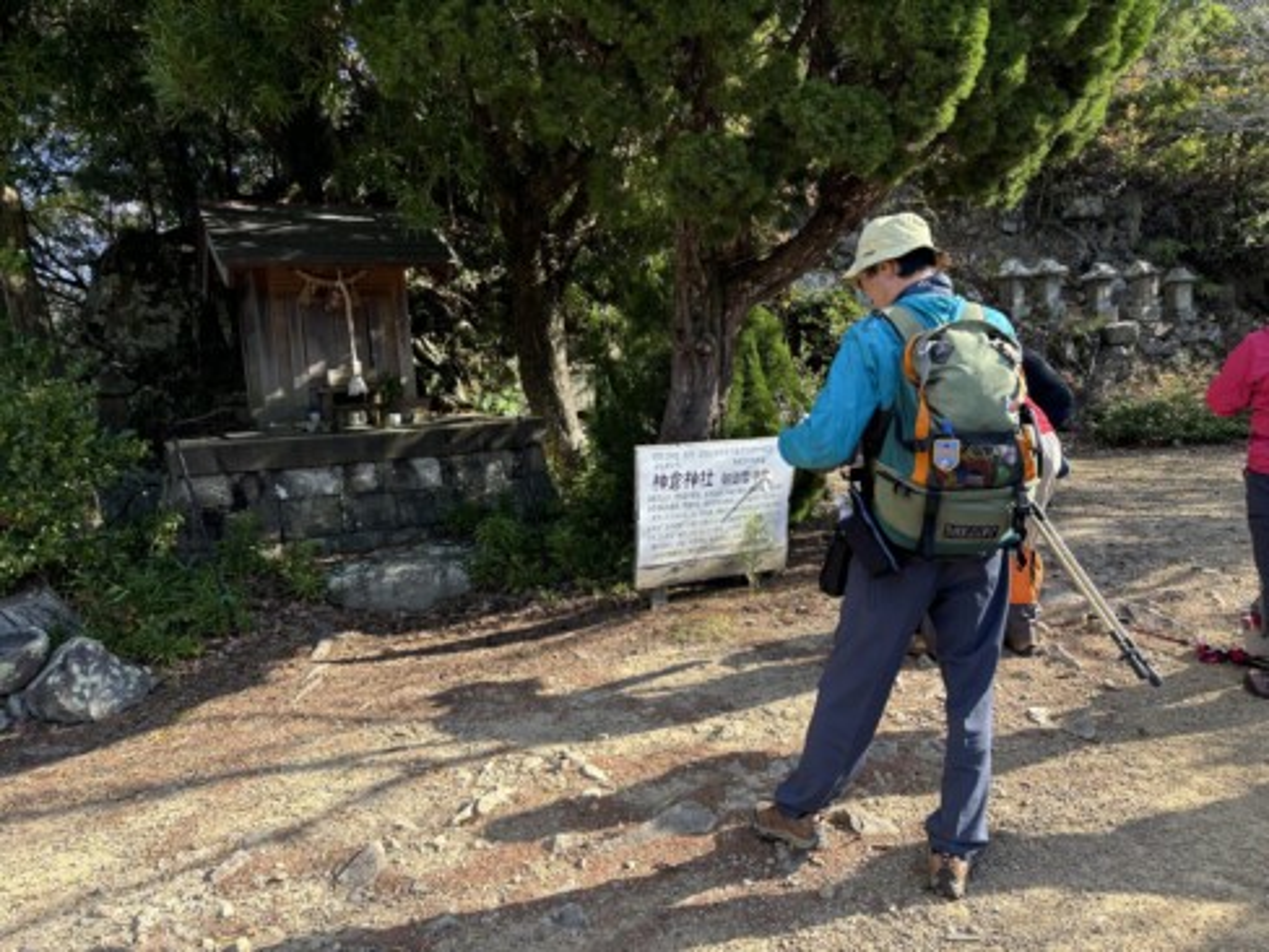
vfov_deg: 53.1
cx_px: 634
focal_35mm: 26
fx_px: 953
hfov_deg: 67.3
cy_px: 476
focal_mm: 5.96
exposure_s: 1/430
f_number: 1.6
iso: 50
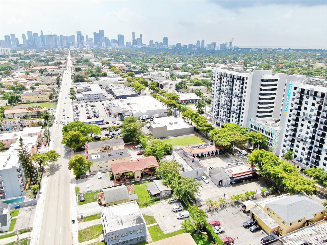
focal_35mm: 24
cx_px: 164
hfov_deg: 71.6
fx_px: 227
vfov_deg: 56.8
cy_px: 122
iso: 100
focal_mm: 4.39
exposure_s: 1/1000
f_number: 2.8
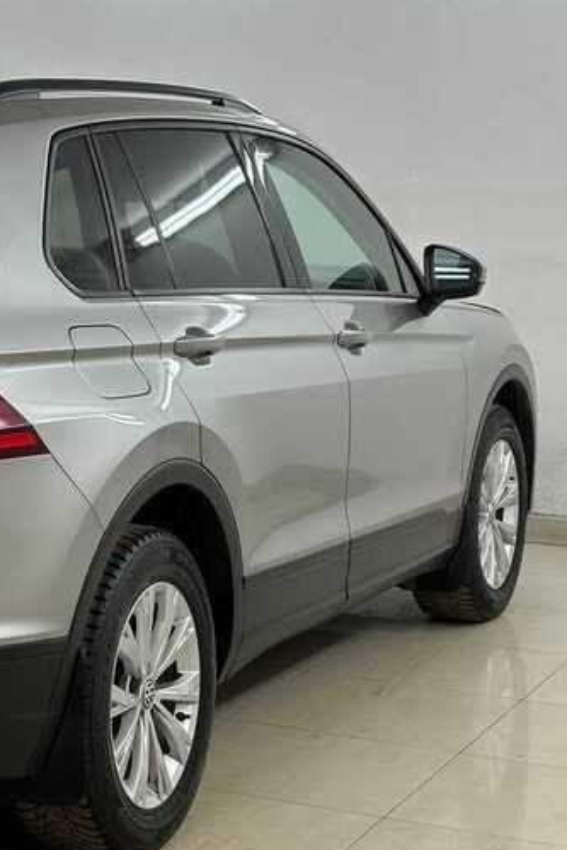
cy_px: 428
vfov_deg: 22.6
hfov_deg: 14.8
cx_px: -82
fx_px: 2125
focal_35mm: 90
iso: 50
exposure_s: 1/100
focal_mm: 6.86
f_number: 1.78
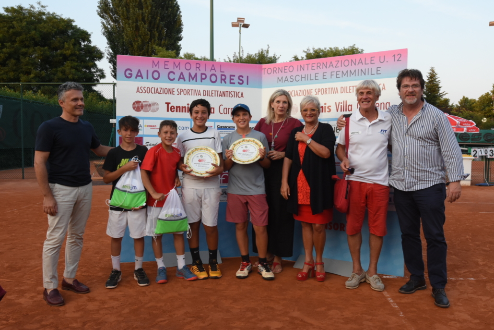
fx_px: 453
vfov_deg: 40.0
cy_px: 165
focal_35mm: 33
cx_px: 247
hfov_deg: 57.2
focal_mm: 22
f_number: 5.6
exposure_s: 1/250
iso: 800
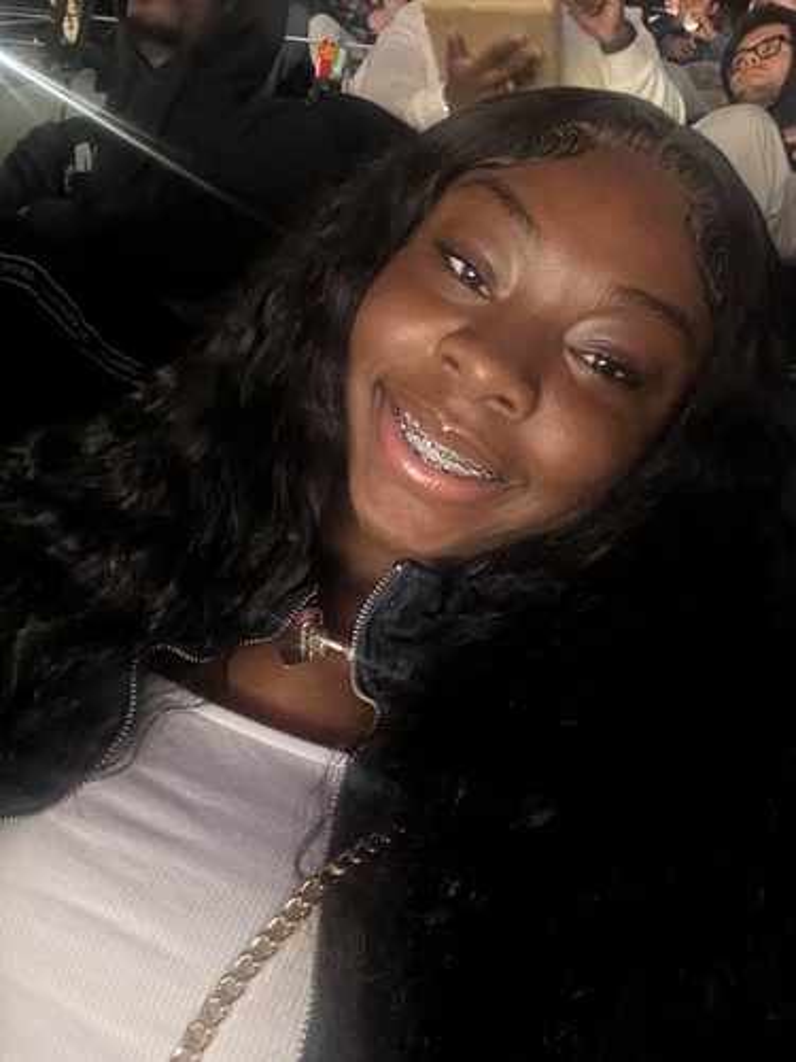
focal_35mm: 30
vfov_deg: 60.0
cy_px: 531
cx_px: 398
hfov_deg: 46.8
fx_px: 920
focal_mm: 2.71
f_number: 2.2
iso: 1600
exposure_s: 1/15
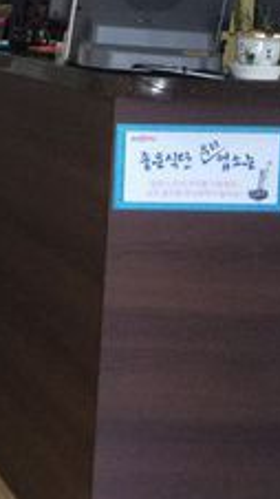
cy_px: 104
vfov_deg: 19.1
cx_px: -347
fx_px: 1466
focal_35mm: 111
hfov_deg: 9.8
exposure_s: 1/24
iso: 100
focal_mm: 3.3
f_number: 2.4
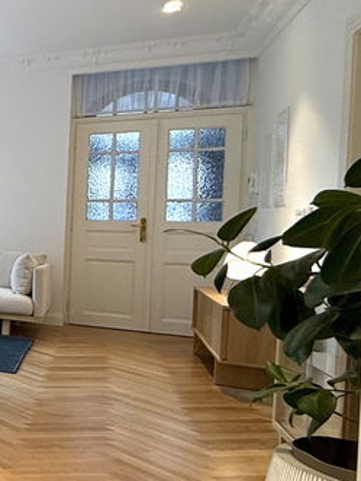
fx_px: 626
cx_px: -368
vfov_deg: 42.1
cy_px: 233
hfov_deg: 18.9
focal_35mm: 45
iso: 80
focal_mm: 2.22
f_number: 2.2
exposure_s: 1/100
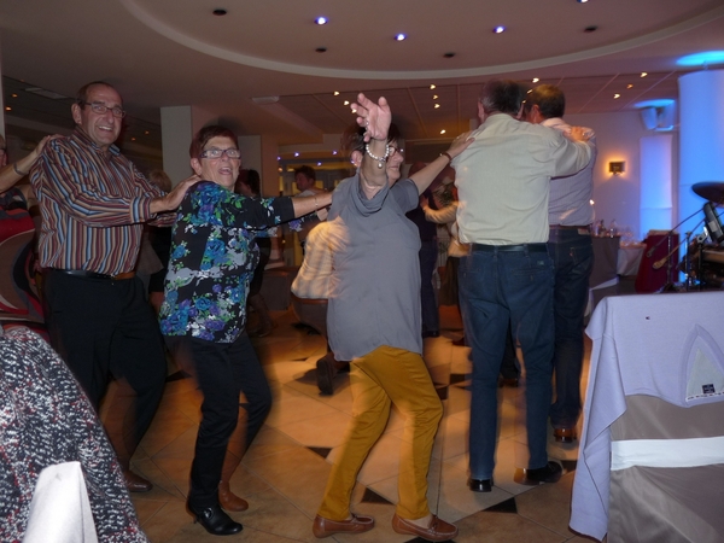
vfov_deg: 51.4
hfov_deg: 65.3
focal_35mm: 27
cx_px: 362
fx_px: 565
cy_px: 272
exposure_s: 1/8
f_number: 2.8
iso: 100
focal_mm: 4.8
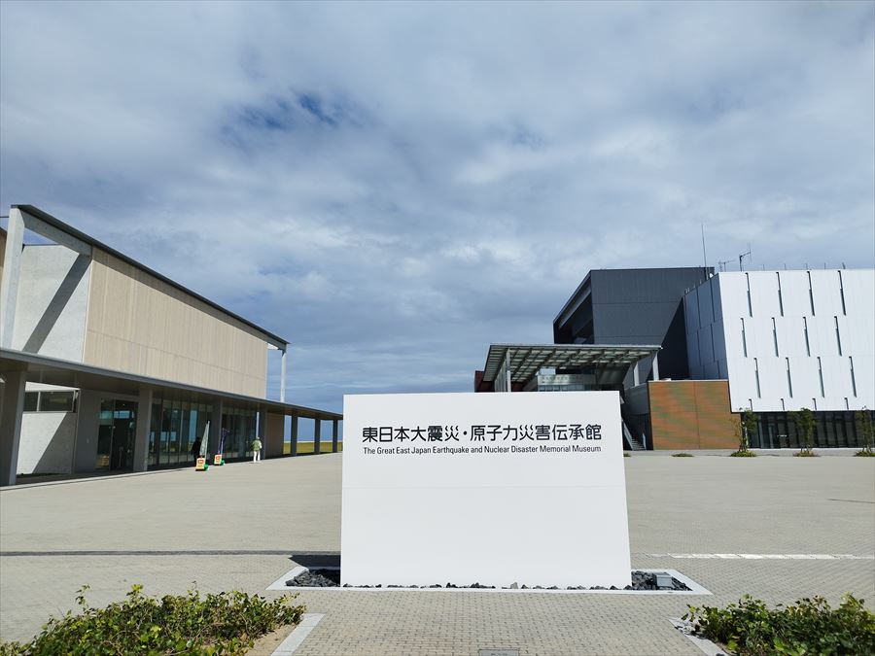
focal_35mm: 24
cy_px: 328
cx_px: 438
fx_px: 607
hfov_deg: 71.6
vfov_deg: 56.8
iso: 50
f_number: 1.89
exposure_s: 1/1697
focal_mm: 5.89
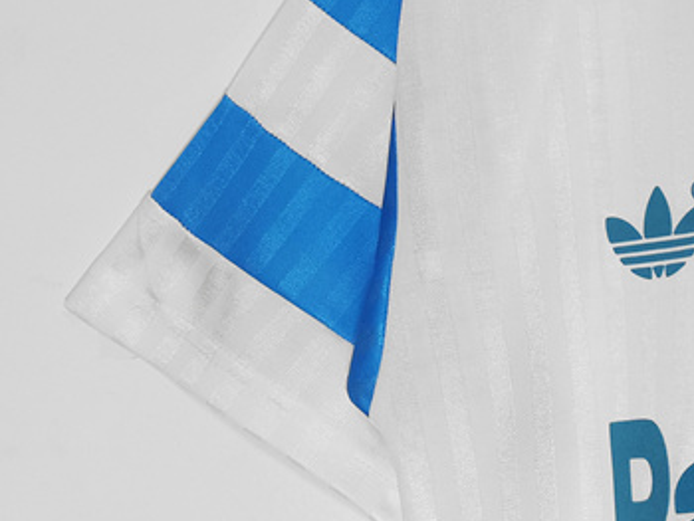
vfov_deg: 19.3
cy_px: 141
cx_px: 920
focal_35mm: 76
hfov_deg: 22.7
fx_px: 1525
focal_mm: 5.58
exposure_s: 1/100
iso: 160
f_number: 1.8
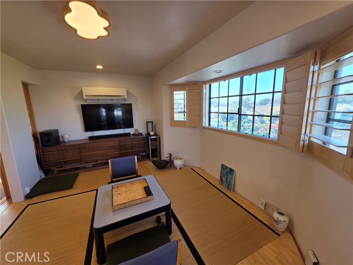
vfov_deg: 89.9
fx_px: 133
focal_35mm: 13
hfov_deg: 106.2
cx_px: 176
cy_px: 132
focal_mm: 2.2
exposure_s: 1/120
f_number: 1.9
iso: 64
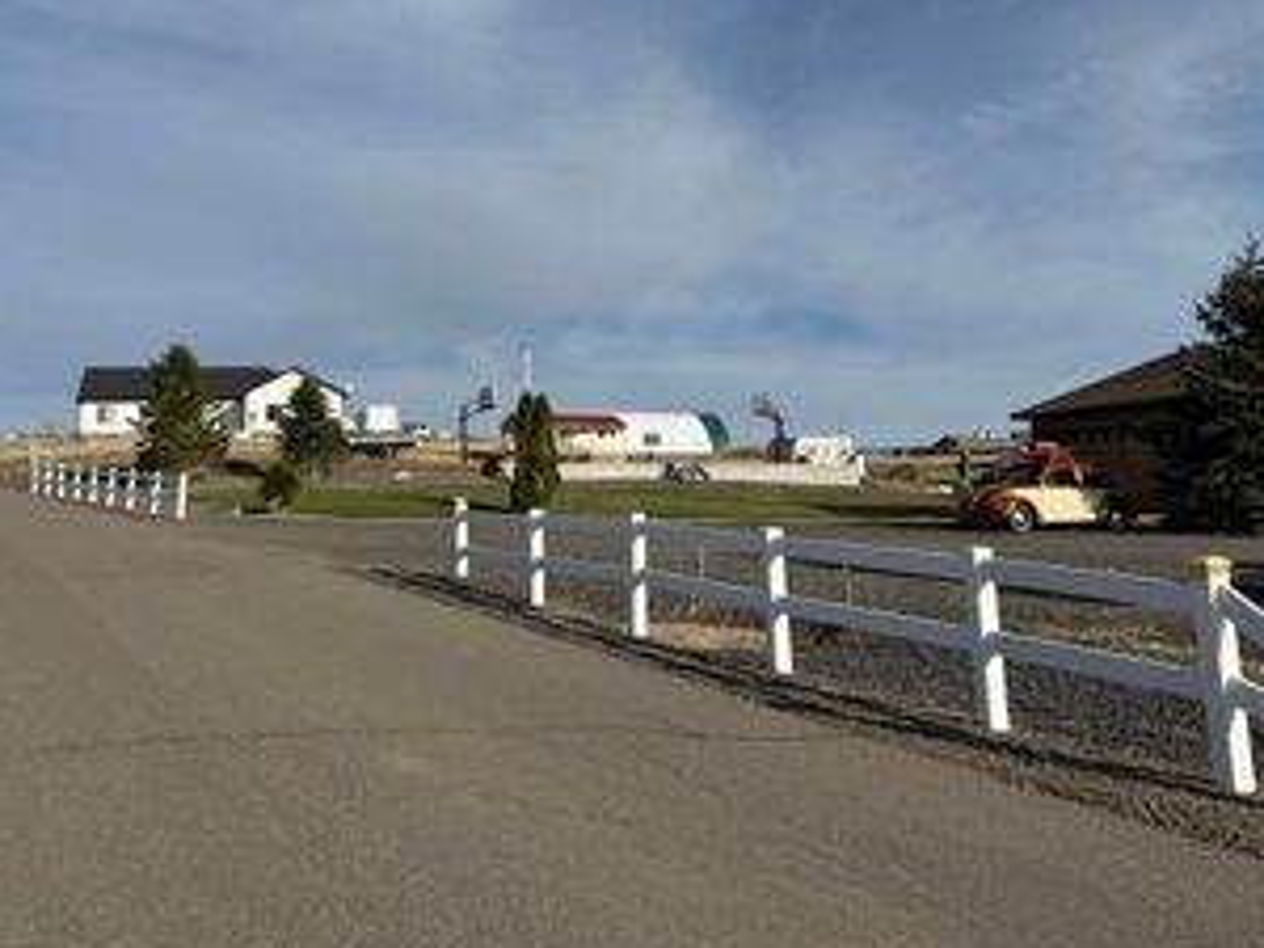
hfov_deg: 46.2
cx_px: 442
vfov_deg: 35.6
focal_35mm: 40
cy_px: 305
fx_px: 1461
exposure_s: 1/7937
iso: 80
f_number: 1.78
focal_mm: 6.76
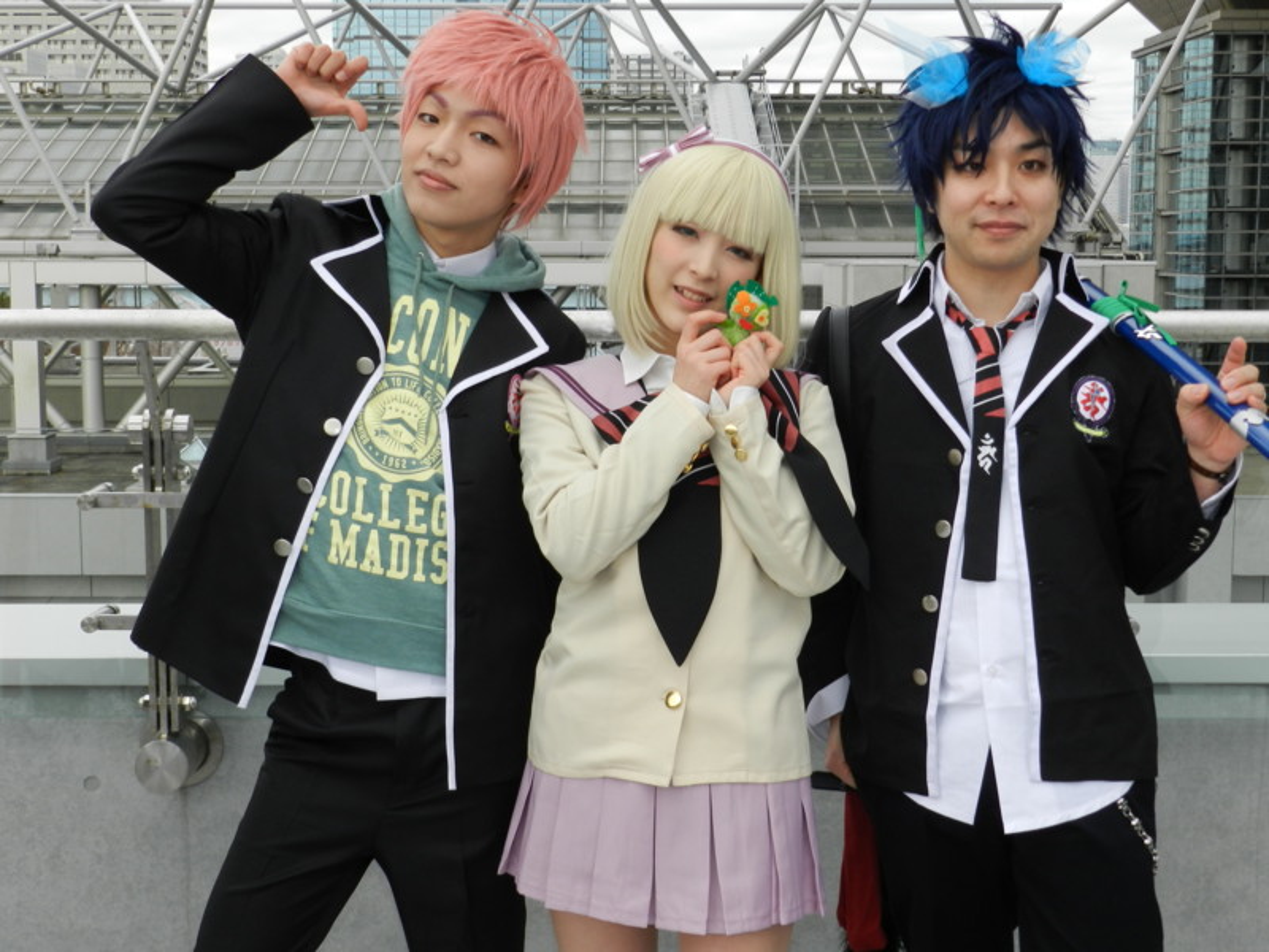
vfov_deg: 27.5
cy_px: 476
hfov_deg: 36.2
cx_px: 634
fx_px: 1943
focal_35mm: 53
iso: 160
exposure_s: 1/320
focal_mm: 9.4
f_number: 4.4
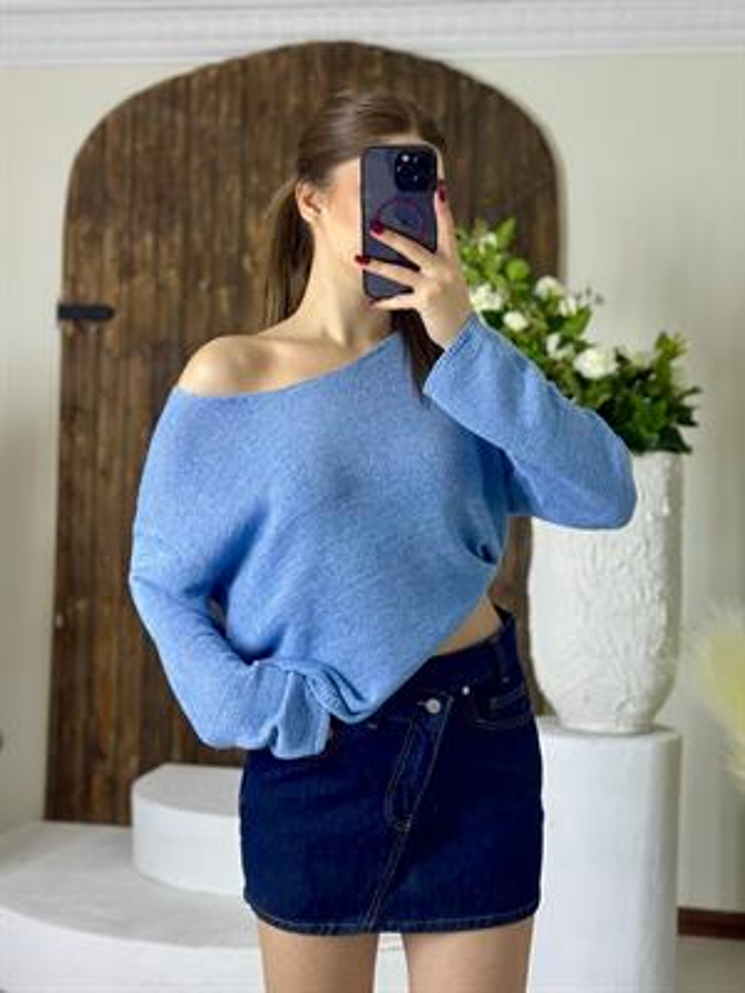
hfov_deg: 30.3
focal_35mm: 48
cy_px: 496
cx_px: 372
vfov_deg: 39.7
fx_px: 1377
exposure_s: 1/204
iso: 80
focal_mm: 6.86
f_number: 1.78
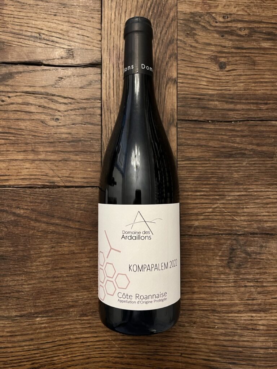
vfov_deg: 67.3
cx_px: 138
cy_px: 184
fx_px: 277
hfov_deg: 53.1
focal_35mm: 26
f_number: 1.6
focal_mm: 5.1
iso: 400
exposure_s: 1/50
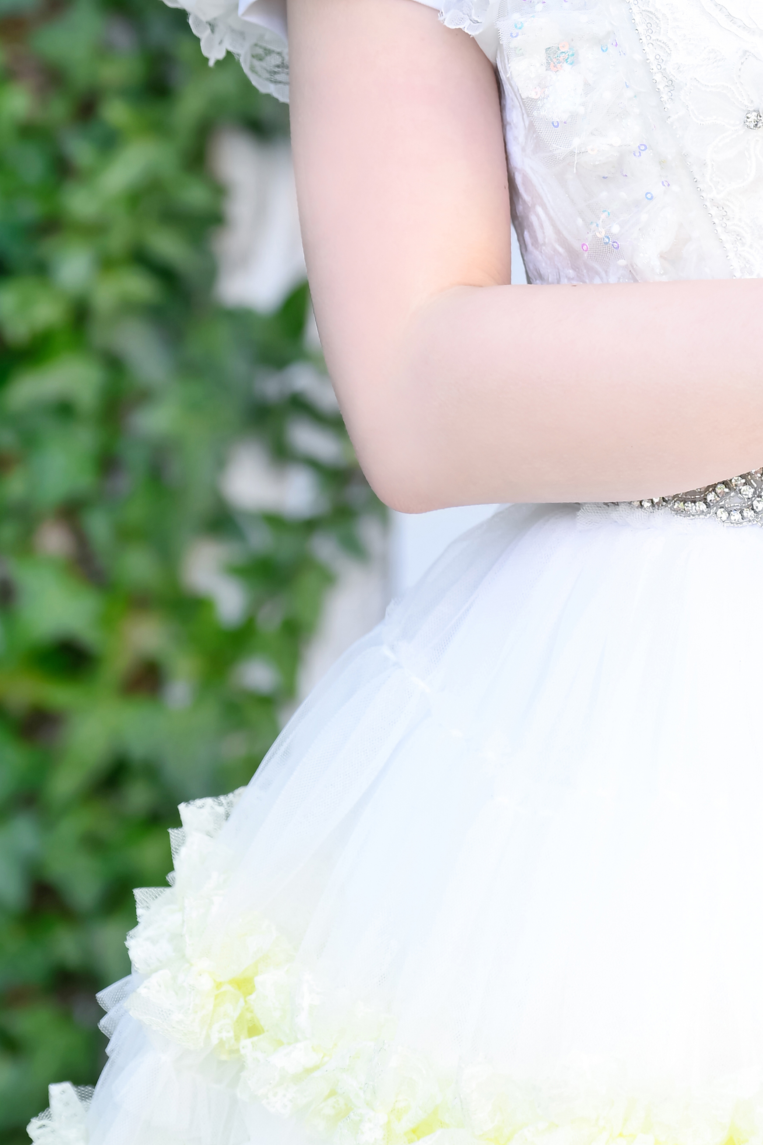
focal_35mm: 210
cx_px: 836
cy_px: -109
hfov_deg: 6.5
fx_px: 6675
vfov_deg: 9.7
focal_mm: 79
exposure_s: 1/100
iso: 80
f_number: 4
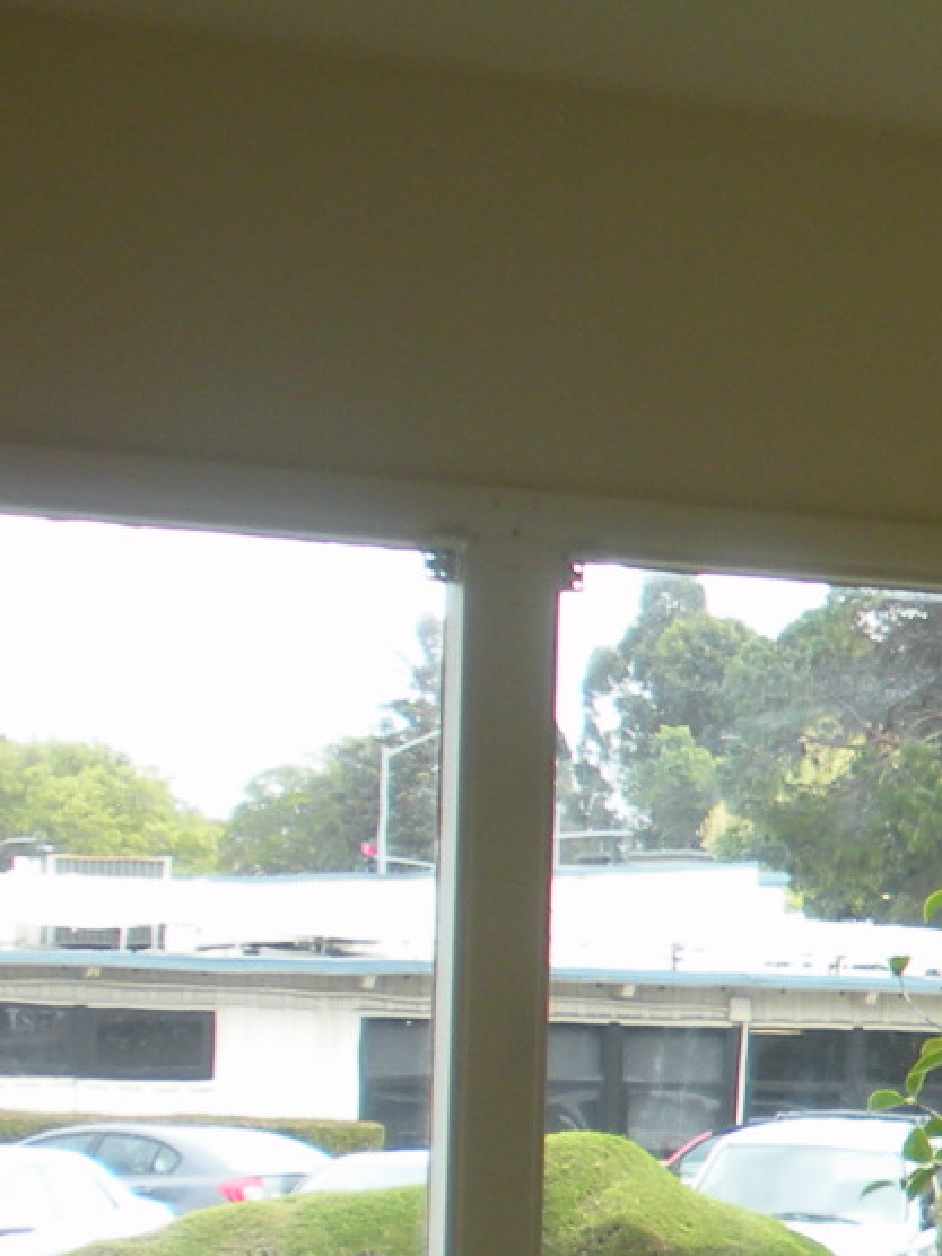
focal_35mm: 129
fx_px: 4681
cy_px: 1030
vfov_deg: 15.2
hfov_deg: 10.4
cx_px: 1988
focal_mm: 6.3
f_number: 3.5
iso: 67
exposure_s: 1/65.2
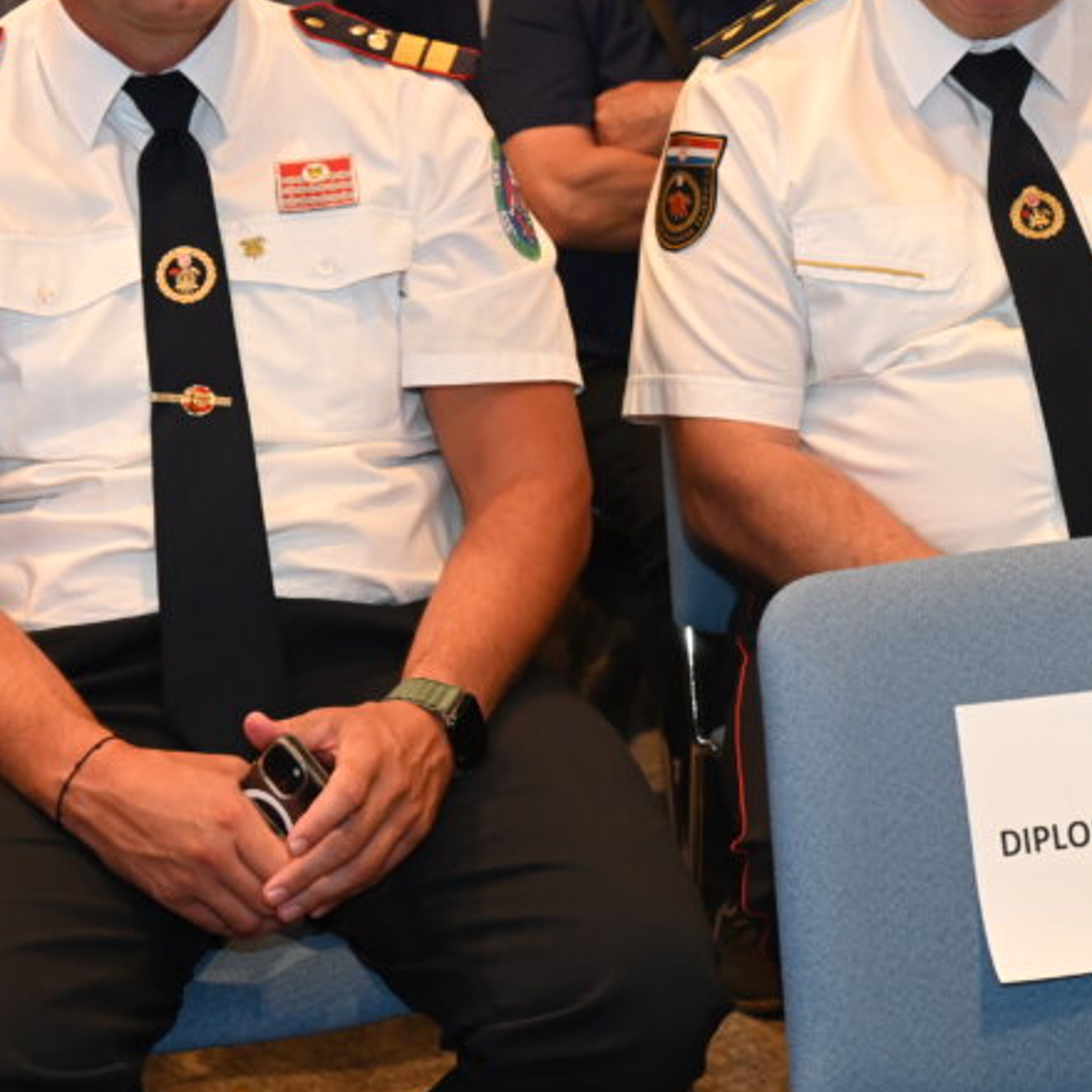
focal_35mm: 87
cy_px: 339
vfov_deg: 19.9
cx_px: 928
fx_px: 3105
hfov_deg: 19.7
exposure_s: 1/60
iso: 2200
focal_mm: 44
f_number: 5.3
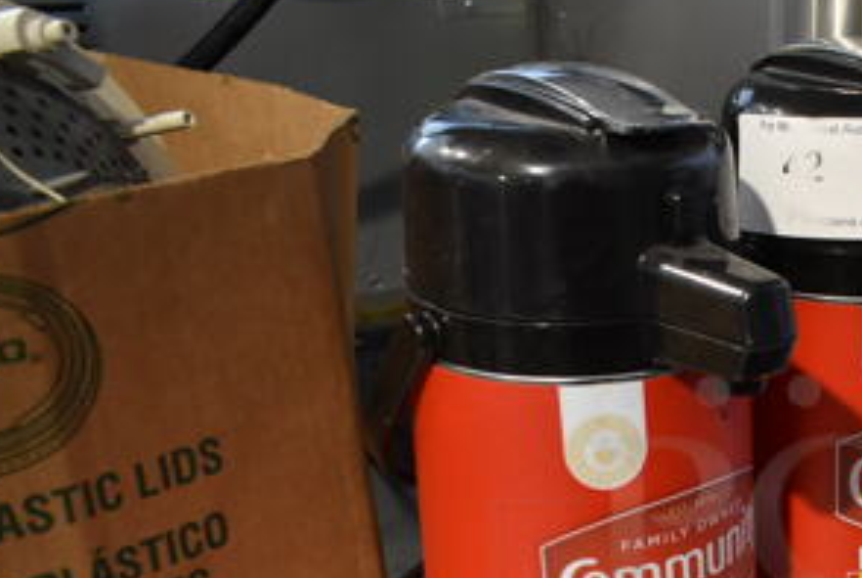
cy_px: 511
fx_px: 1343
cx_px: 803
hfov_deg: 33.4
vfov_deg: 23.7
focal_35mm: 56
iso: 800
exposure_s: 1/30
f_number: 3.5
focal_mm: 18
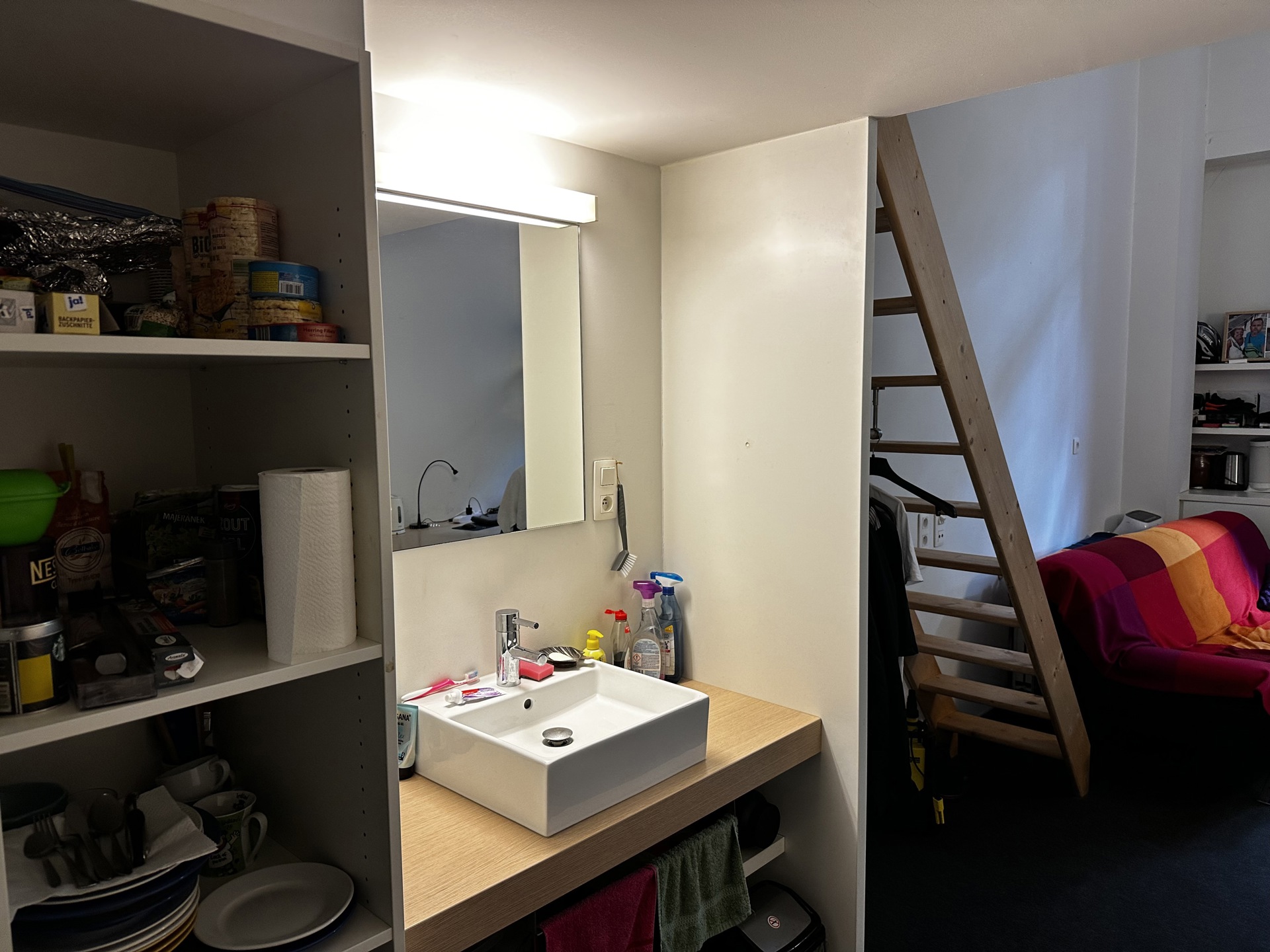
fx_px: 881
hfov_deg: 71.6
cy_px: 476
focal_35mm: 24
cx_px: 635
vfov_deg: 56.8
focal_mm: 6.86
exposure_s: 1/50
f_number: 1.78
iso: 125
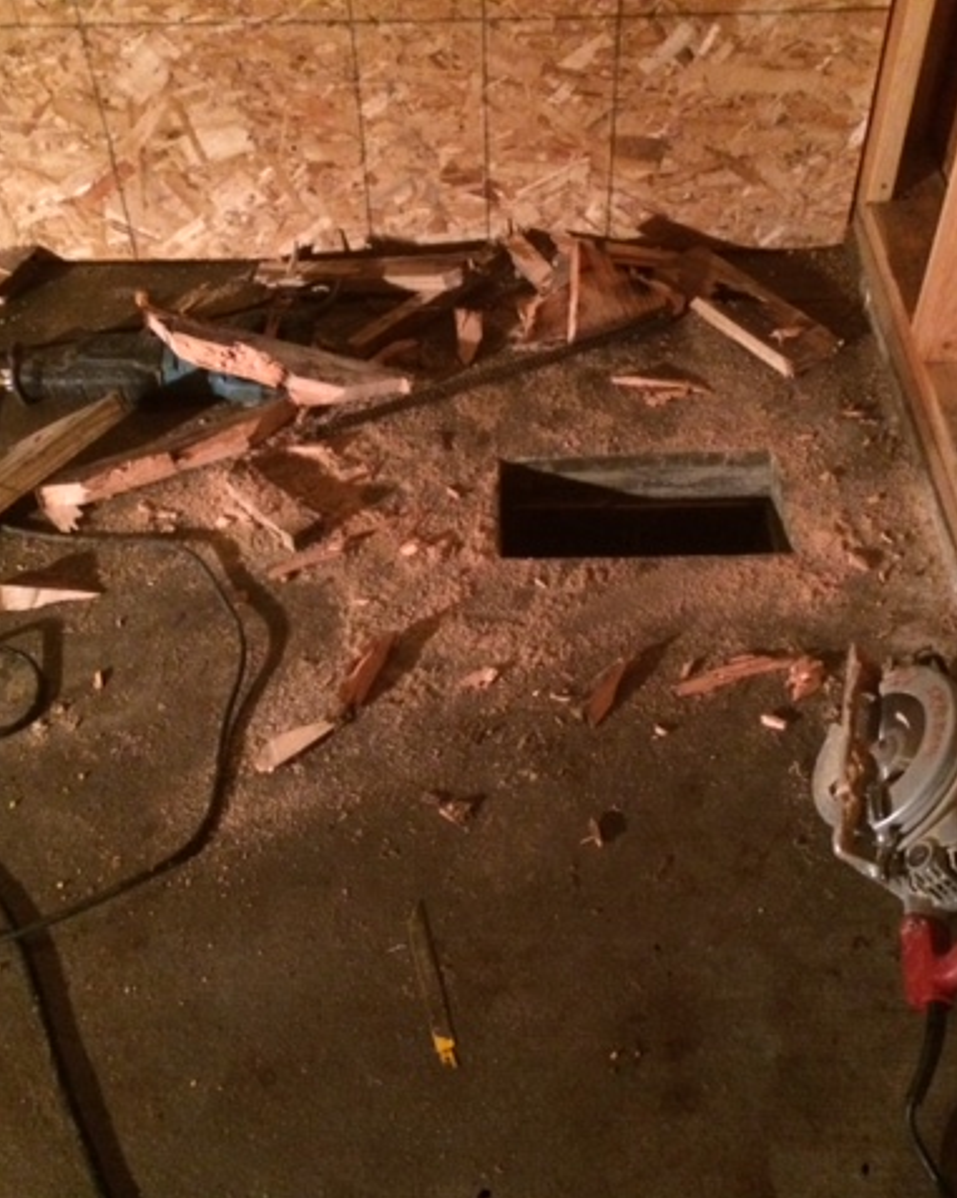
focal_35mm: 38
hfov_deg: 39.1
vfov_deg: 48.0
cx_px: 480
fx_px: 1347
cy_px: 600
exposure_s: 1/15
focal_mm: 4.15
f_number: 2.2
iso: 500
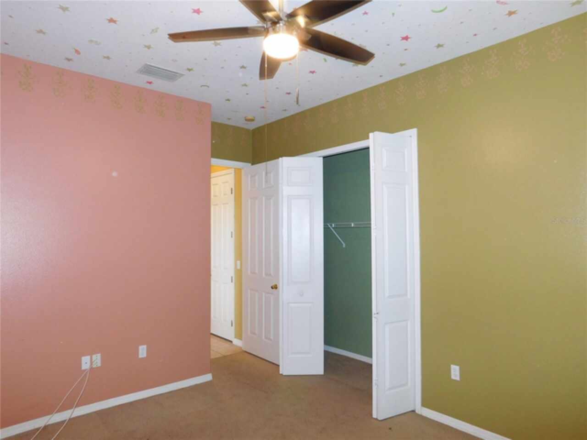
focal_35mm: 23
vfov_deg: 58.9
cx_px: 294
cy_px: 220
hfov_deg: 73.9
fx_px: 390
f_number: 3
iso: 200
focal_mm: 4
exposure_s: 1/30
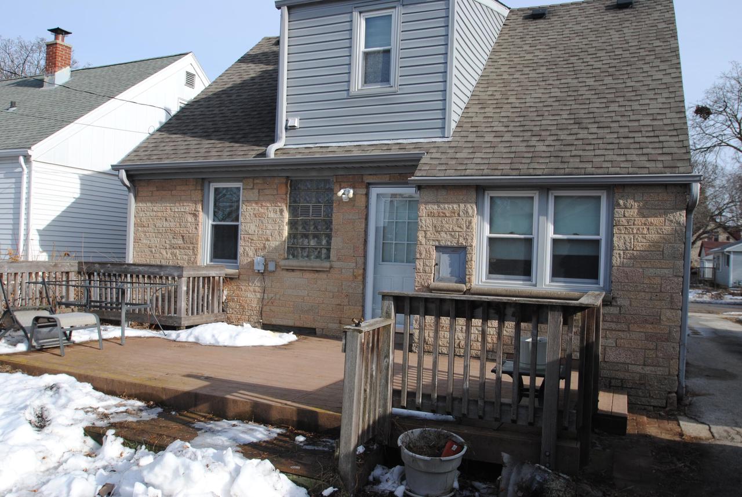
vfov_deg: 45.8
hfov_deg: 64.5
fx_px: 588
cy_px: 248
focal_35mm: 28
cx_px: 371
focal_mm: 19
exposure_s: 1/200
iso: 100
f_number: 7.1
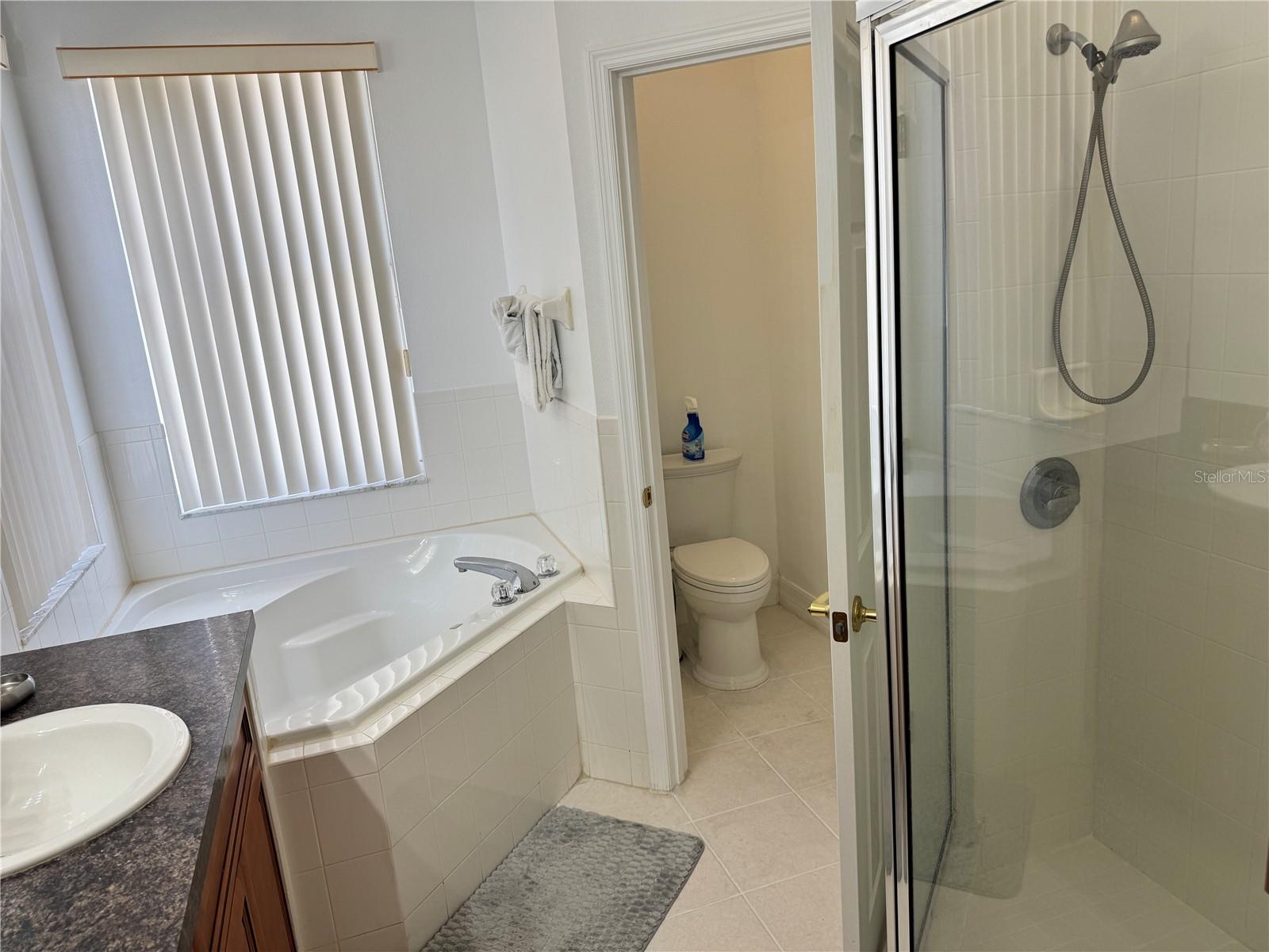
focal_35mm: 24
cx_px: 634
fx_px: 880
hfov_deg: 71.6
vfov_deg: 56.8
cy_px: 476
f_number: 1.78
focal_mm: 6.76
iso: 64
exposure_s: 1/120
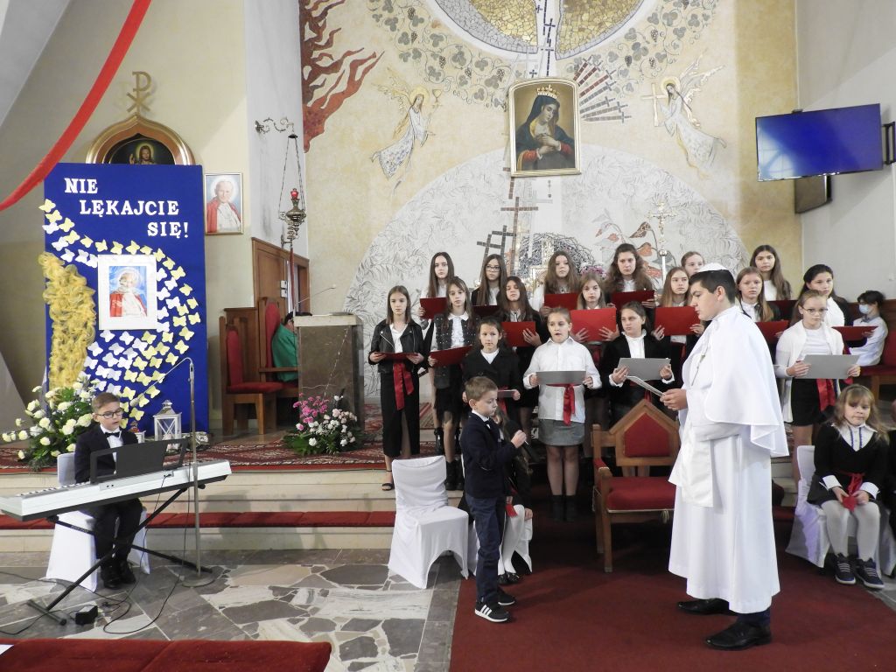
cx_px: 448
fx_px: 621
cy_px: 336
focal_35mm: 24
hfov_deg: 71.6
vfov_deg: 56.8
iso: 400
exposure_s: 1/30
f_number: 3.3
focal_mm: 4.3
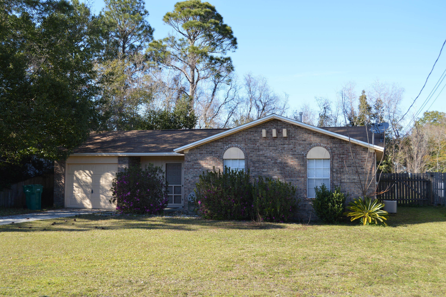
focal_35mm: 45
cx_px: 223
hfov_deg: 43.6
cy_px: 148
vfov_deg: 29.8
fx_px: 557
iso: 100
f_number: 6.3
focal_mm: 30
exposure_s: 1/160
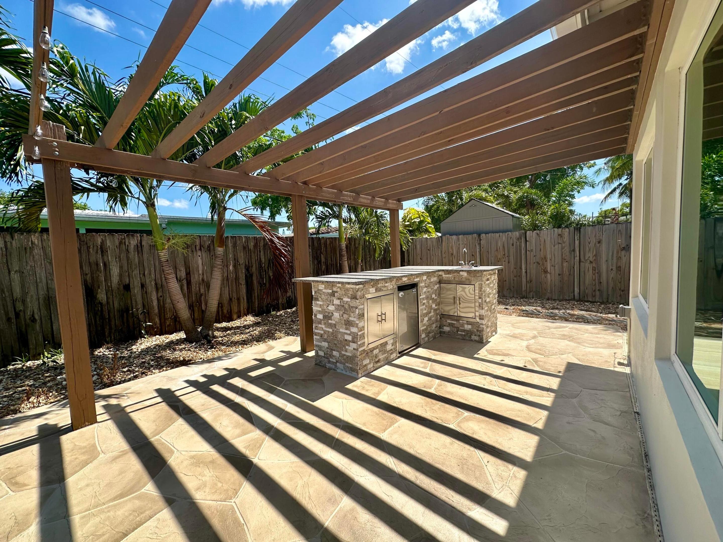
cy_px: 271
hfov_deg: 102.1
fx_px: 292
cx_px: 362
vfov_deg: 85.7
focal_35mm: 14
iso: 50
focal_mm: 2.22
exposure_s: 1/1319
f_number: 2.2
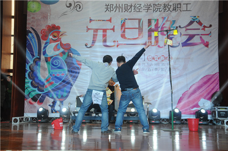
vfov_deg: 25.7
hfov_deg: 37.9
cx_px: 114
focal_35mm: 52
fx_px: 332
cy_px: 76
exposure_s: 1/60
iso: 800
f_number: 5.6
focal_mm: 35
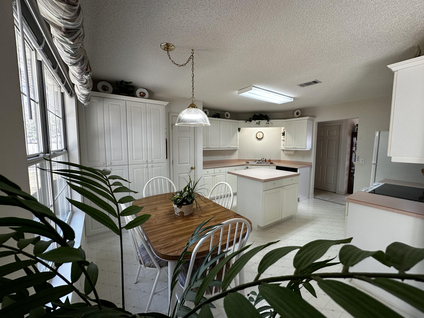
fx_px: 171
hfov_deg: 102.1
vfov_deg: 85.7
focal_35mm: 14
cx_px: 212
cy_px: 159
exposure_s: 1/120
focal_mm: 2.22
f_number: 2.2
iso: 125
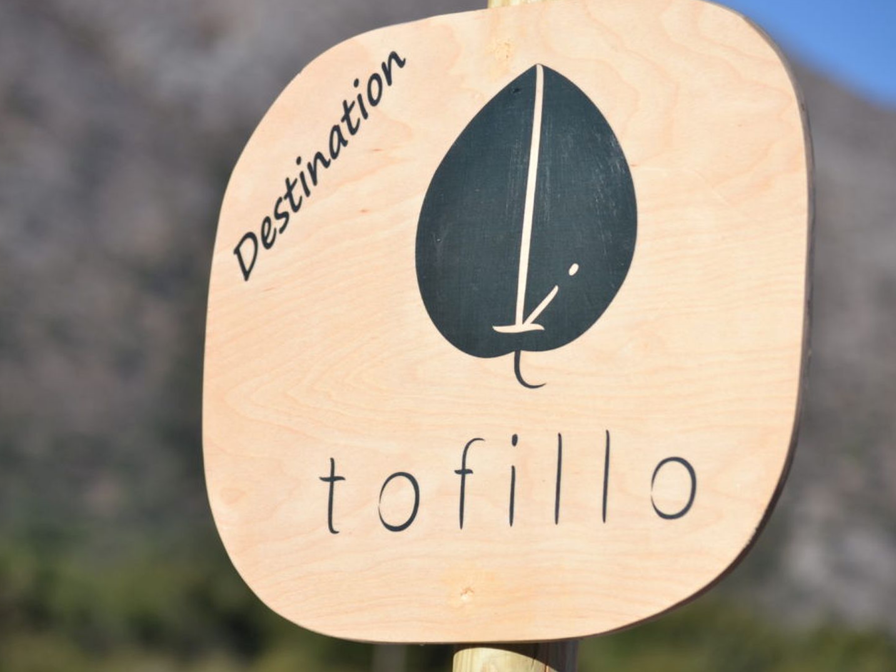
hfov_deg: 14.2
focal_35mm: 139
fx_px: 3586
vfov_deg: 10.7
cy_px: 335
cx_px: 491
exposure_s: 1/500
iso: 100
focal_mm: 85
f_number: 7.1
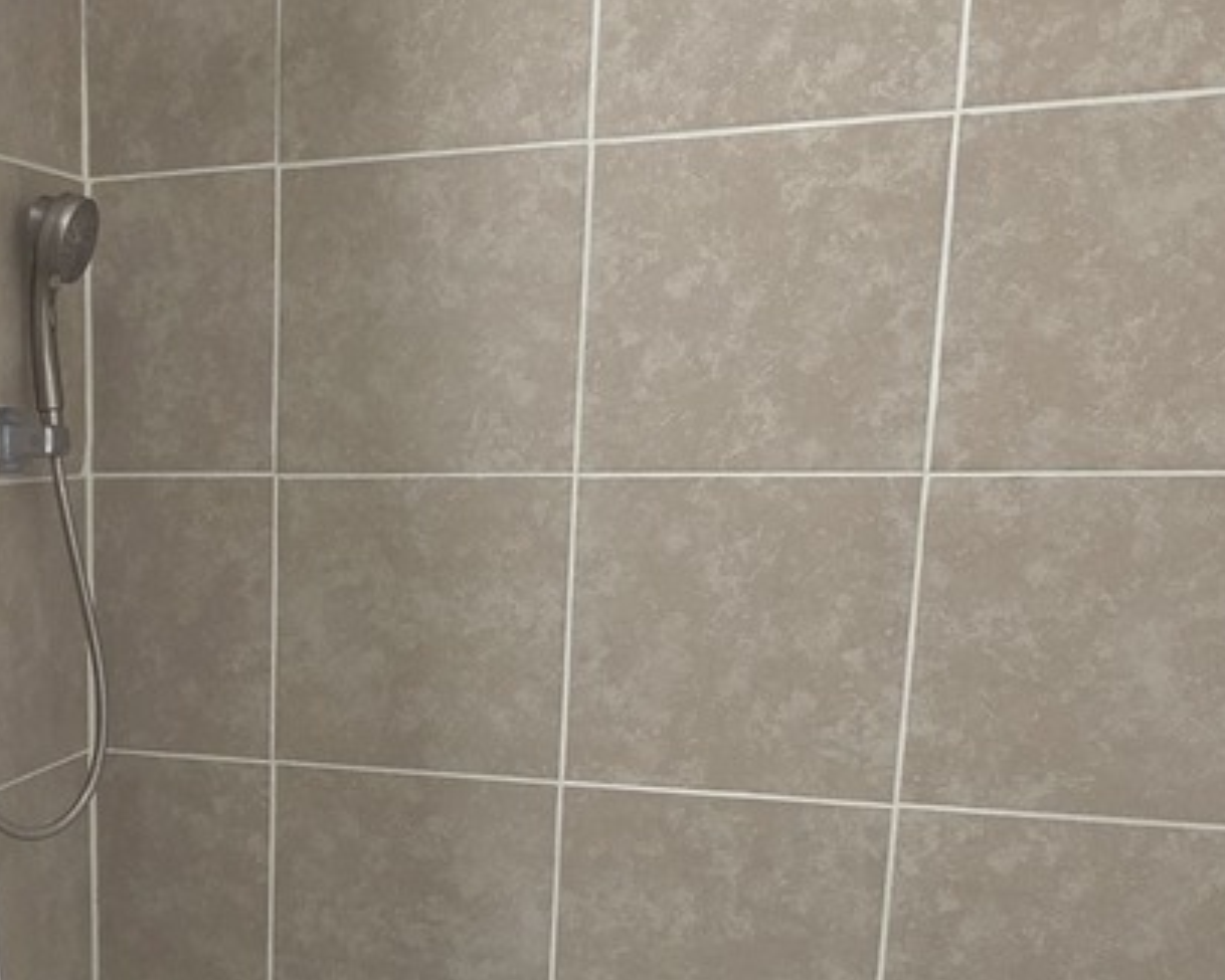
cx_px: 81
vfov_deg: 32.3
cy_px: 826
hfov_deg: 37.9
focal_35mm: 45
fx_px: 1632
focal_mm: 2.2
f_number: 1.9
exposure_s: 1/120
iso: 200
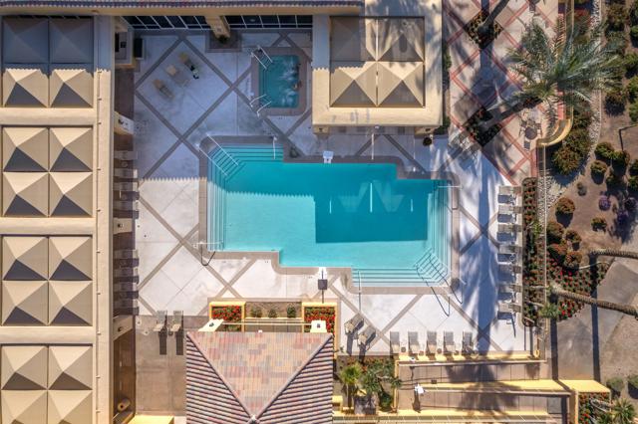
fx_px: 390
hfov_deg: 78.6
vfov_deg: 57.2
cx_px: 319
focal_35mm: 22
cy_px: 212
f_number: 2.8
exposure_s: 1/2500
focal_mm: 8.38
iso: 100
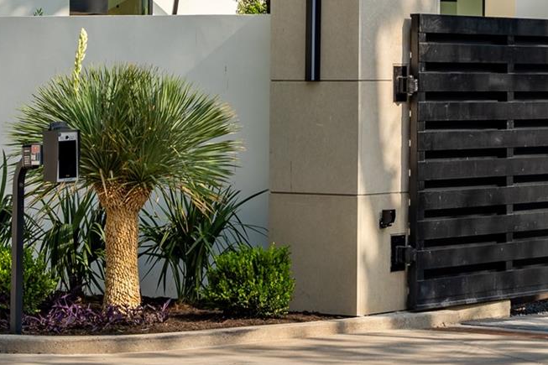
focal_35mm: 140
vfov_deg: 9.7
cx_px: 759
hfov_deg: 14.0
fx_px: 2129
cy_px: 22
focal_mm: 44.6
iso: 100
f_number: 7.1
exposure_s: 1/1000
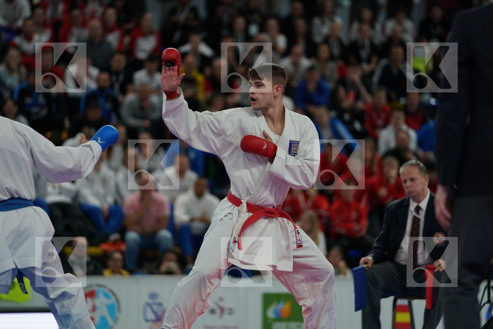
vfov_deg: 6.9
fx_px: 2739
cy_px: 164
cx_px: 246
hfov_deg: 10.3
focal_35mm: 200
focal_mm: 200
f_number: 2.8
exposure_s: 1/1000
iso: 1250
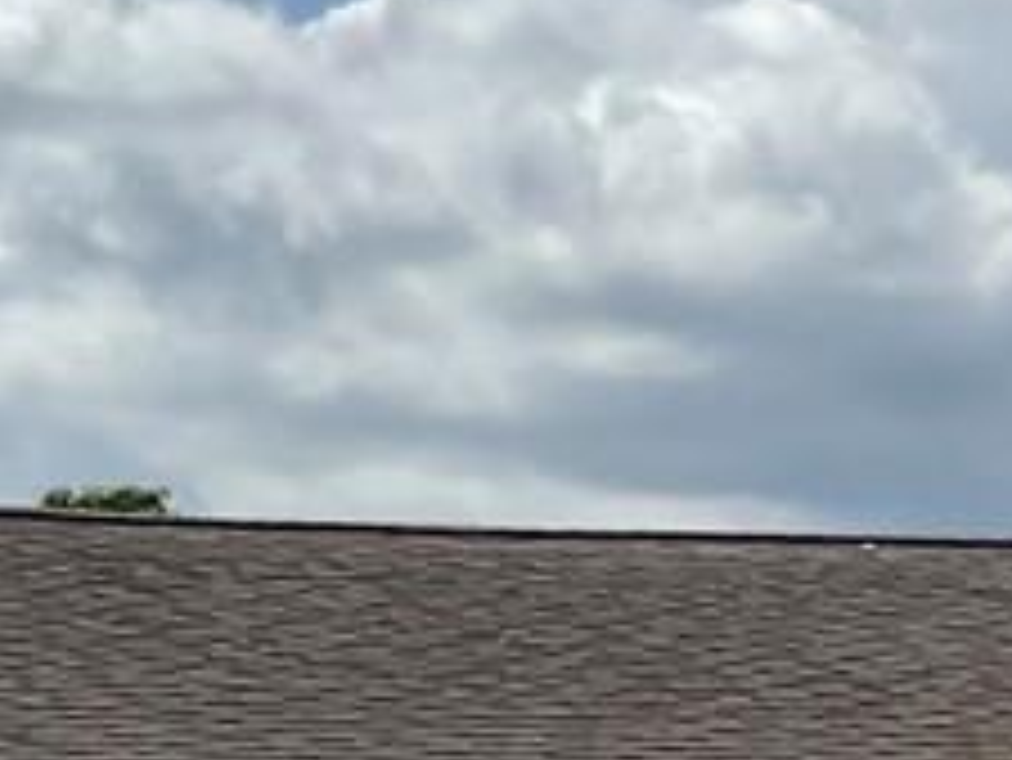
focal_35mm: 206
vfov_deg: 7.2
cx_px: 1831
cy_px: 944
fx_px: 6026
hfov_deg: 9.2
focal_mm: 3
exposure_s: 1/4785
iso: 16
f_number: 1.8
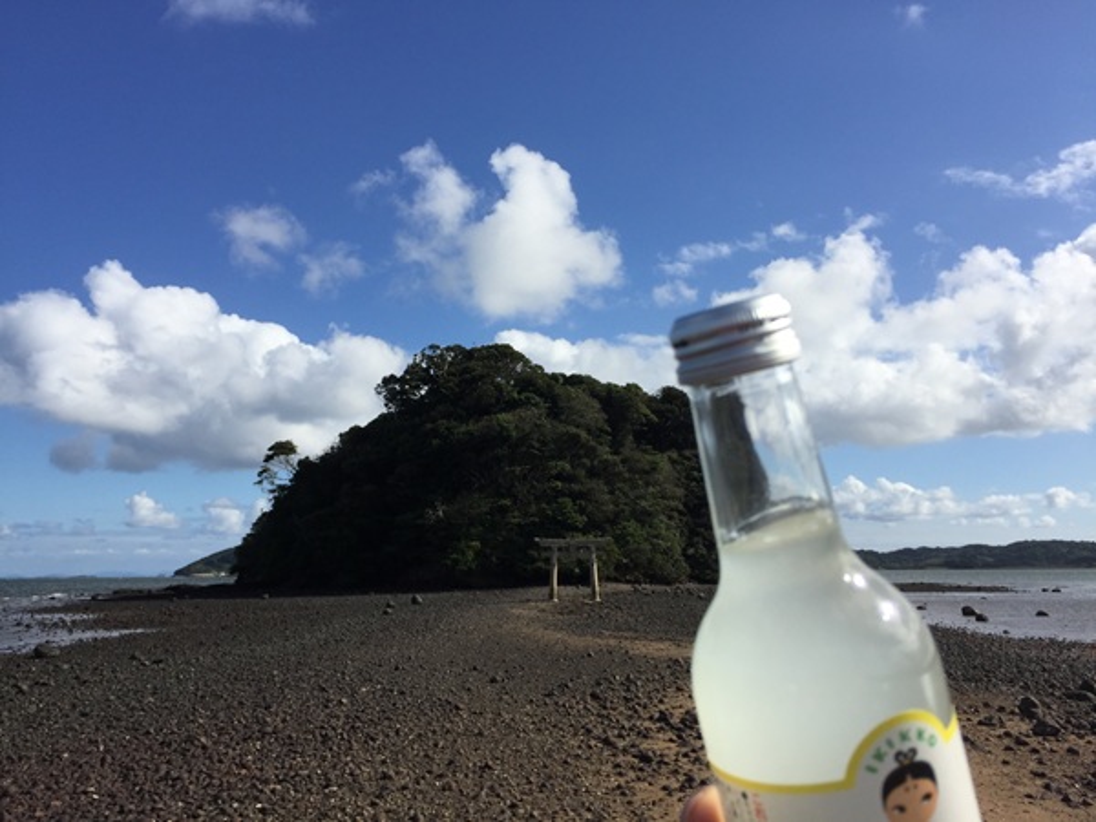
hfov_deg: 61.7
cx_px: 548
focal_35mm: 29
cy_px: 411
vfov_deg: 48.2
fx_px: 918
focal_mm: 4.15
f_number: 2.2
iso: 32
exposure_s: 1/3300
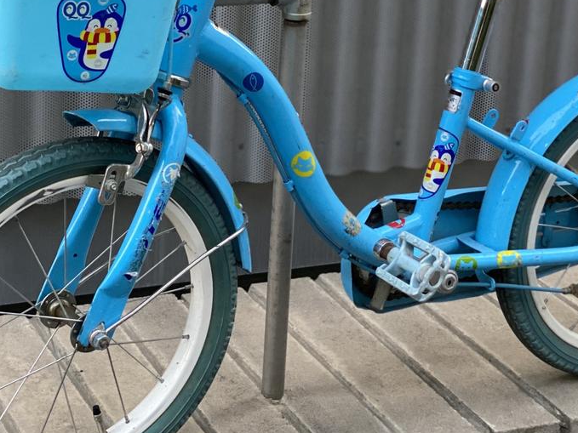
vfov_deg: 15.0
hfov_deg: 20.0
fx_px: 1636
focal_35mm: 98
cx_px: 298
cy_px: 124
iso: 250
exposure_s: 1/114
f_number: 2
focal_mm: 6
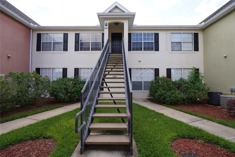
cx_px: 118
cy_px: 78
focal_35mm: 17
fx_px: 111
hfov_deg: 93.3
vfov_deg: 70.4
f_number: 4.5
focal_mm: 17
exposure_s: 1/200
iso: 100
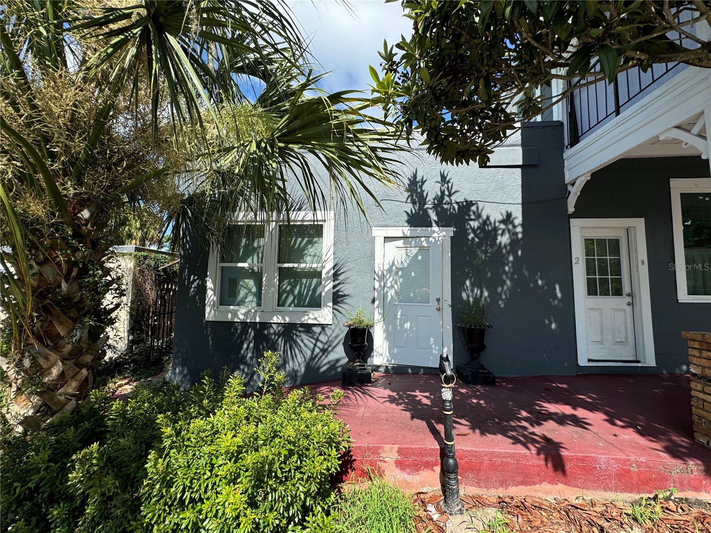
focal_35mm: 14
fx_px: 288
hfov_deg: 102.1
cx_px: 356
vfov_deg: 85.7
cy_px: 266
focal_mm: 2.22
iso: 50
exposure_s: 1/1063
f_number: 2.2
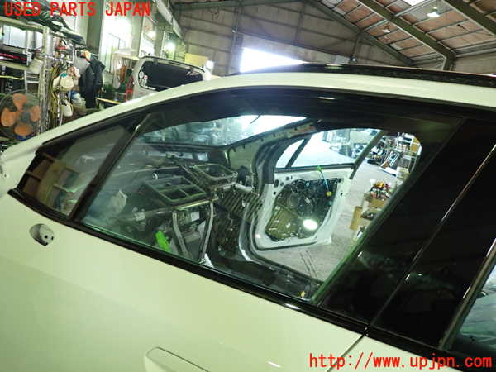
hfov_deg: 69.4
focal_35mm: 25
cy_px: 186
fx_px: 358
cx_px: 248
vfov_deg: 54.9
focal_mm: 4.5
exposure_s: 1/30
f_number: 2
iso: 400
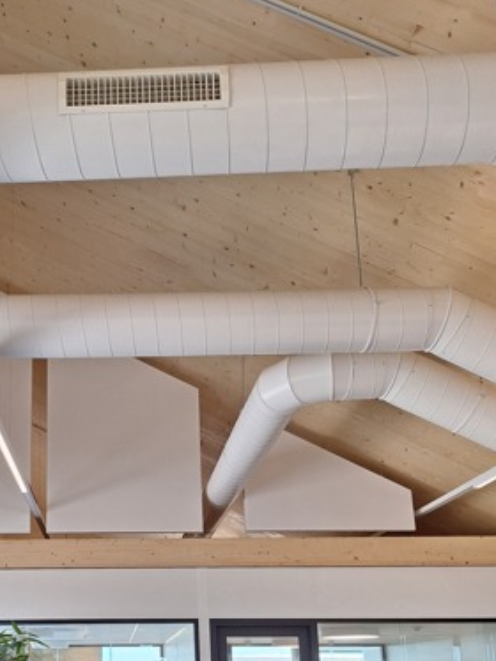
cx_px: 113
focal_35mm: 37
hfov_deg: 37.6
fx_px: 706
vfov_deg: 47.6
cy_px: 519
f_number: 1.8
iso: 40
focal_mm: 5.54
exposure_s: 1/135
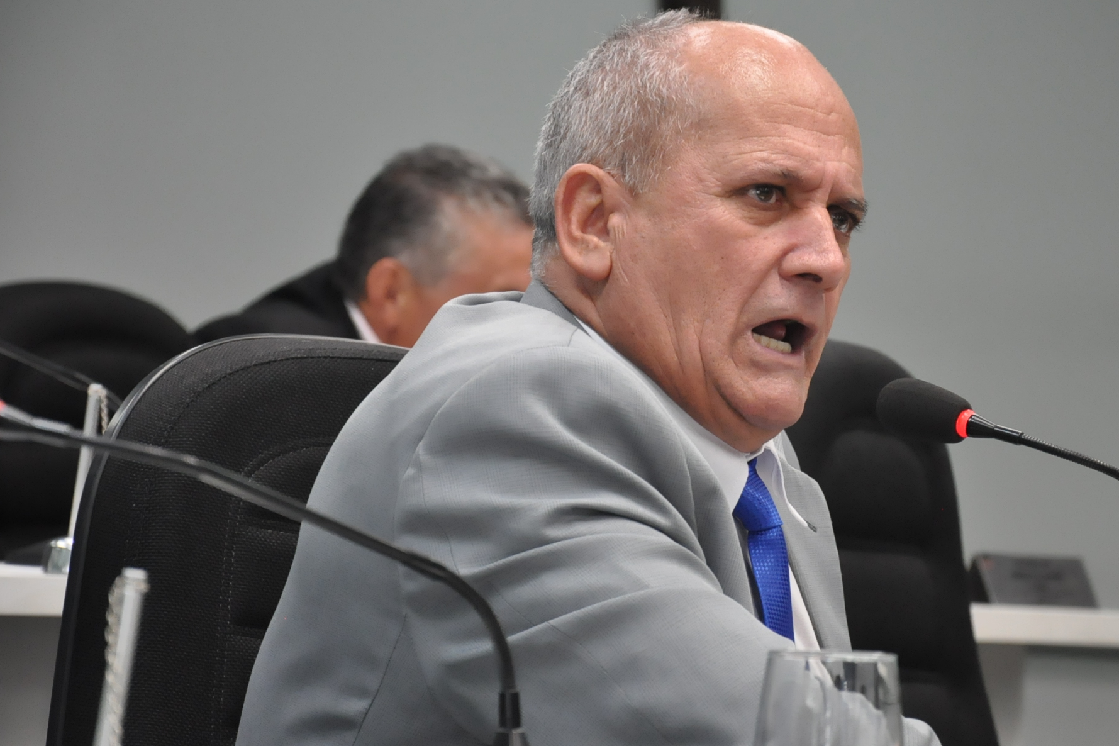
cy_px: 307
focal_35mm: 190
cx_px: 670
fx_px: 5893
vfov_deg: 7.2
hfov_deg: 10.8
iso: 2000
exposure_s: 1/100
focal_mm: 105
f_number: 5.6
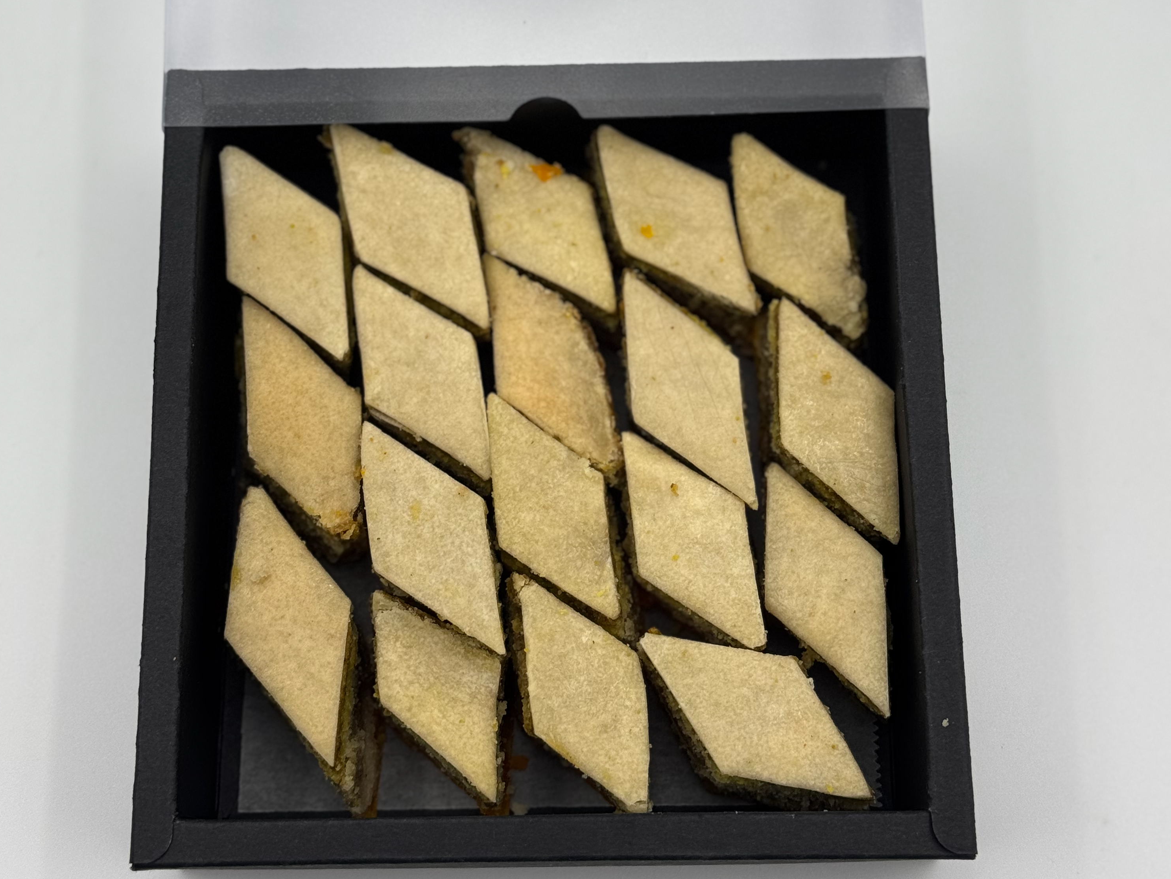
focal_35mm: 65
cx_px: 577
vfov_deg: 22.3
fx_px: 2199
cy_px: 181
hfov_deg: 29.8
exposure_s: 1/639
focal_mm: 6.76
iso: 64
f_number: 1.78
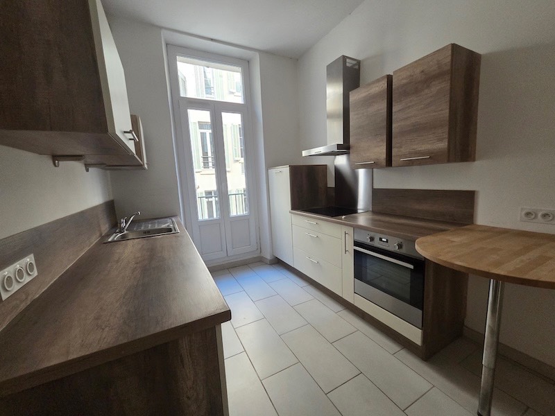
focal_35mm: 13
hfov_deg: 106.2
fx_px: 208
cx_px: 278
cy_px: 208
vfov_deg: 89.9
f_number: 2.2
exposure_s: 1/50
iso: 400
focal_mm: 2.2
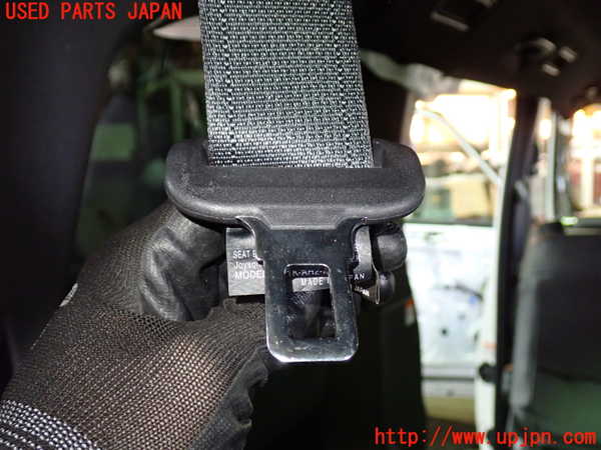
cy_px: 225
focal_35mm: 36
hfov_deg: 51.4
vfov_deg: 39.7
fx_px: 625
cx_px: 300
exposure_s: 1/25
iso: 800
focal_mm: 6.37
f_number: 2.5
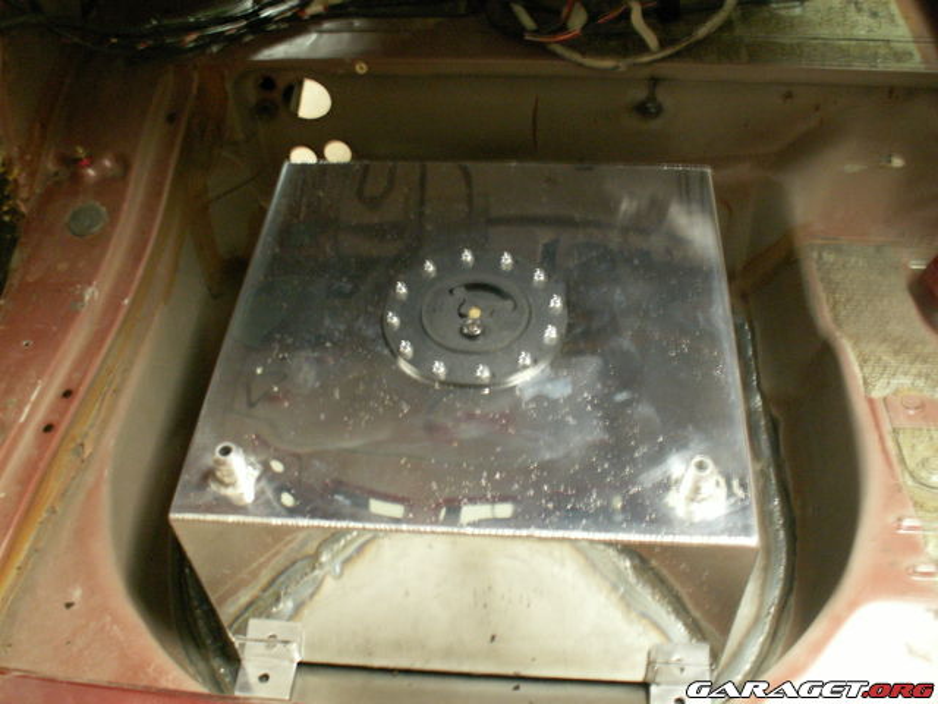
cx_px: 469
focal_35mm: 35
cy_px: 352
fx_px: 948
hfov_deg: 52.6
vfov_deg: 40.7
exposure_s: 1/1.67
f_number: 2.8
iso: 160
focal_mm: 5.86
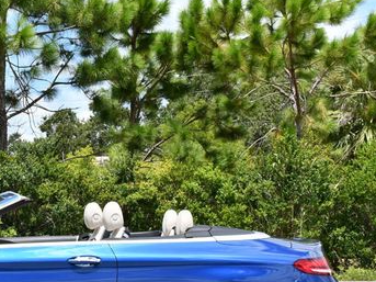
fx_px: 1053
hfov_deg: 19.8
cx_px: 31
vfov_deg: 15.2
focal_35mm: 97
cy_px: 219
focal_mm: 27
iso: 100
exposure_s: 1/250
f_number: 8
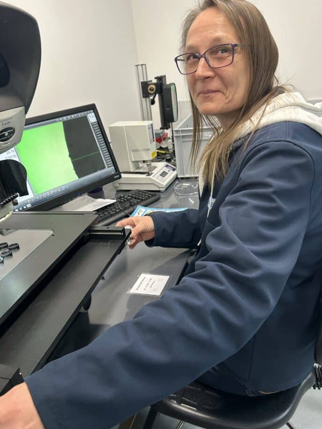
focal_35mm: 29
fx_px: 360
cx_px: 146
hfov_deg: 48.2
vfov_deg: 61.6
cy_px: 203
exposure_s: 1/100
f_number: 1.5
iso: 100
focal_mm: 5.7
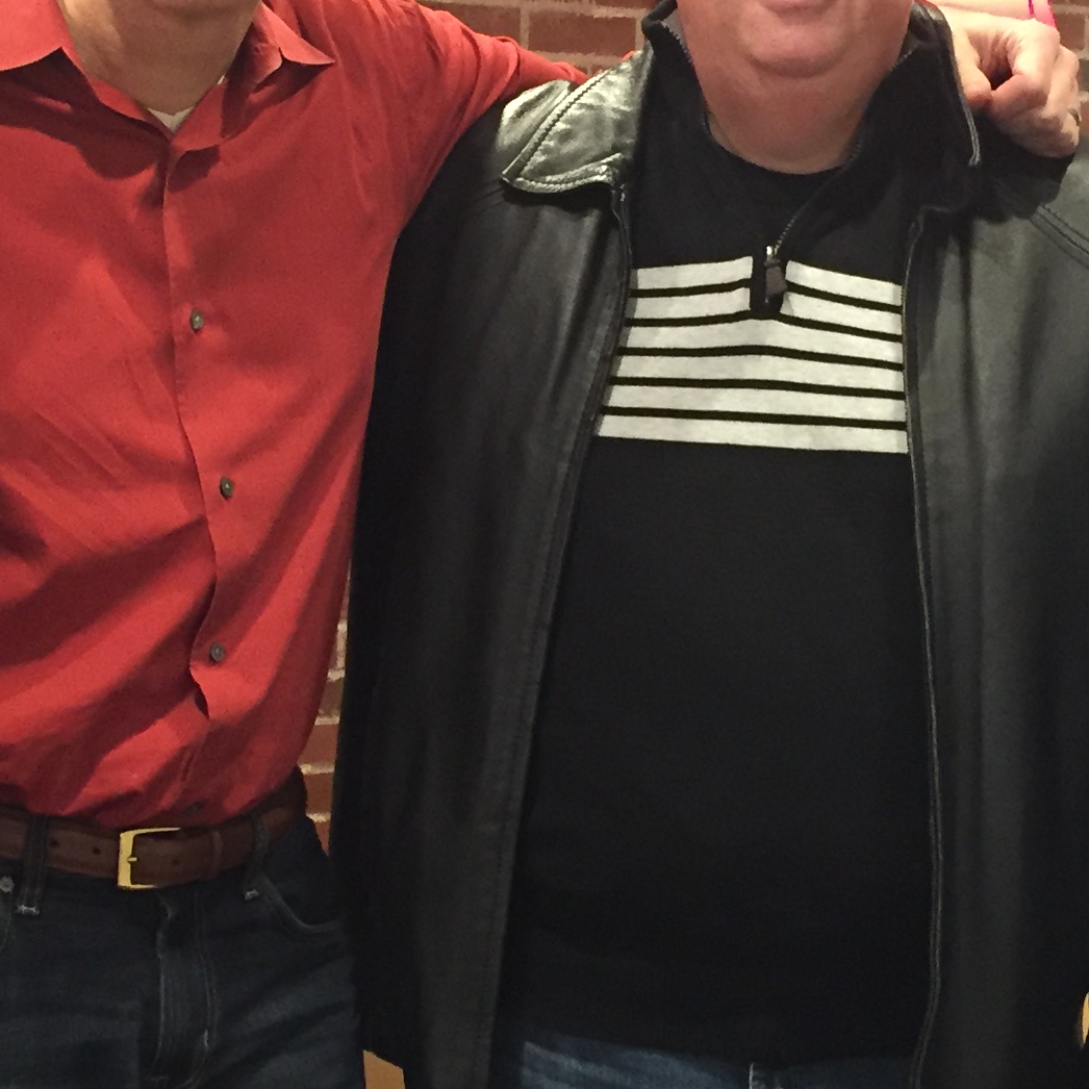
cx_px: 496
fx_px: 2847
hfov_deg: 21.6
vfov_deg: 21.7
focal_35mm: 80
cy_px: 520
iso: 250
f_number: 2.2
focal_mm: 4.15
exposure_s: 1/15
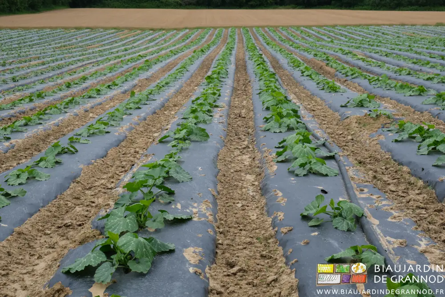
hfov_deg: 38.9
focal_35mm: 51
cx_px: 222
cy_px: 148
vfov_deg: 26.5
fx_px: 630
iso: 160
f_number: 7.1
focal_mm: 34.3
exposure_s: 1/240
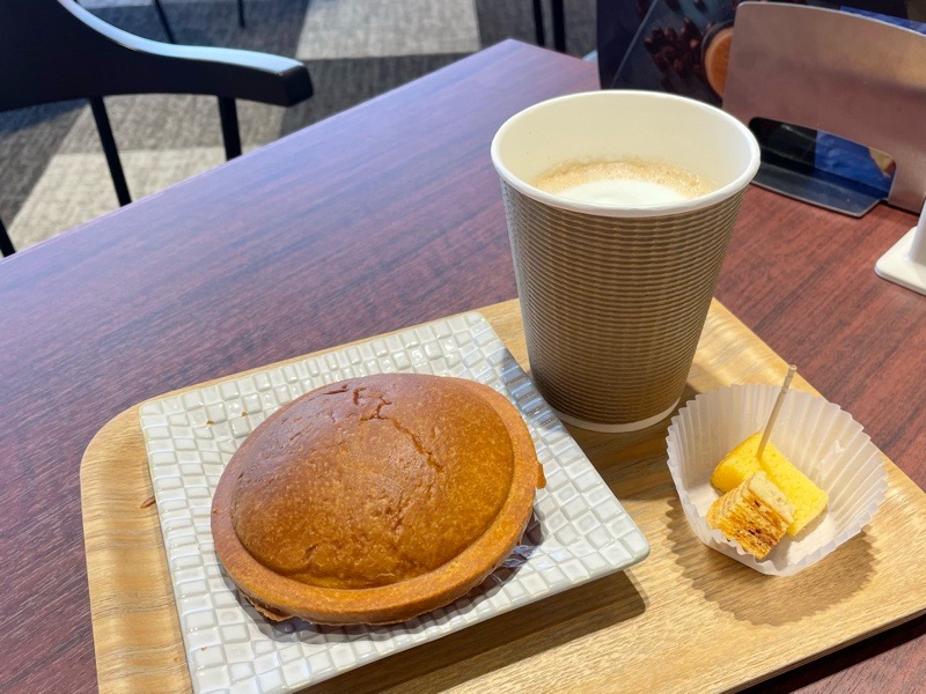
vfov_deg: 53.1
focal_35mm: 26
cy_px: 347
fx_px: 696
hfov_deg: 67.3
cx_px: 463
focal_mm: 4.2
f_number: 1.6
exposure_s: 1/121
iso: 40
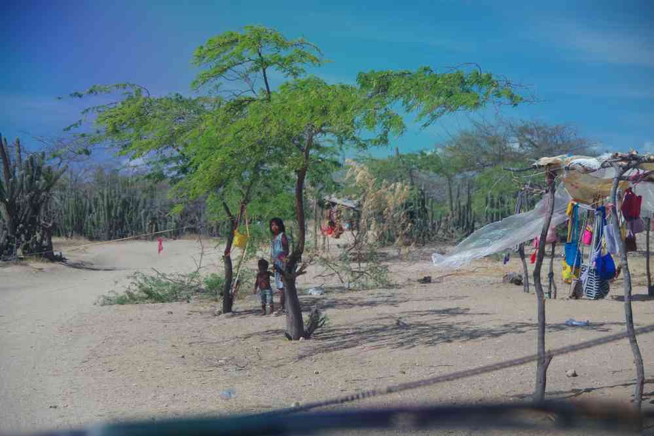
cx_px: 327
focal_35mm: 105
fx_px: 1907
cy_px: 218
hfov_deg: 19.5
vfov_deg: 13.0
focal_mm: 70
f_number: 5.6
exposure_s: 1/200
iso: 200
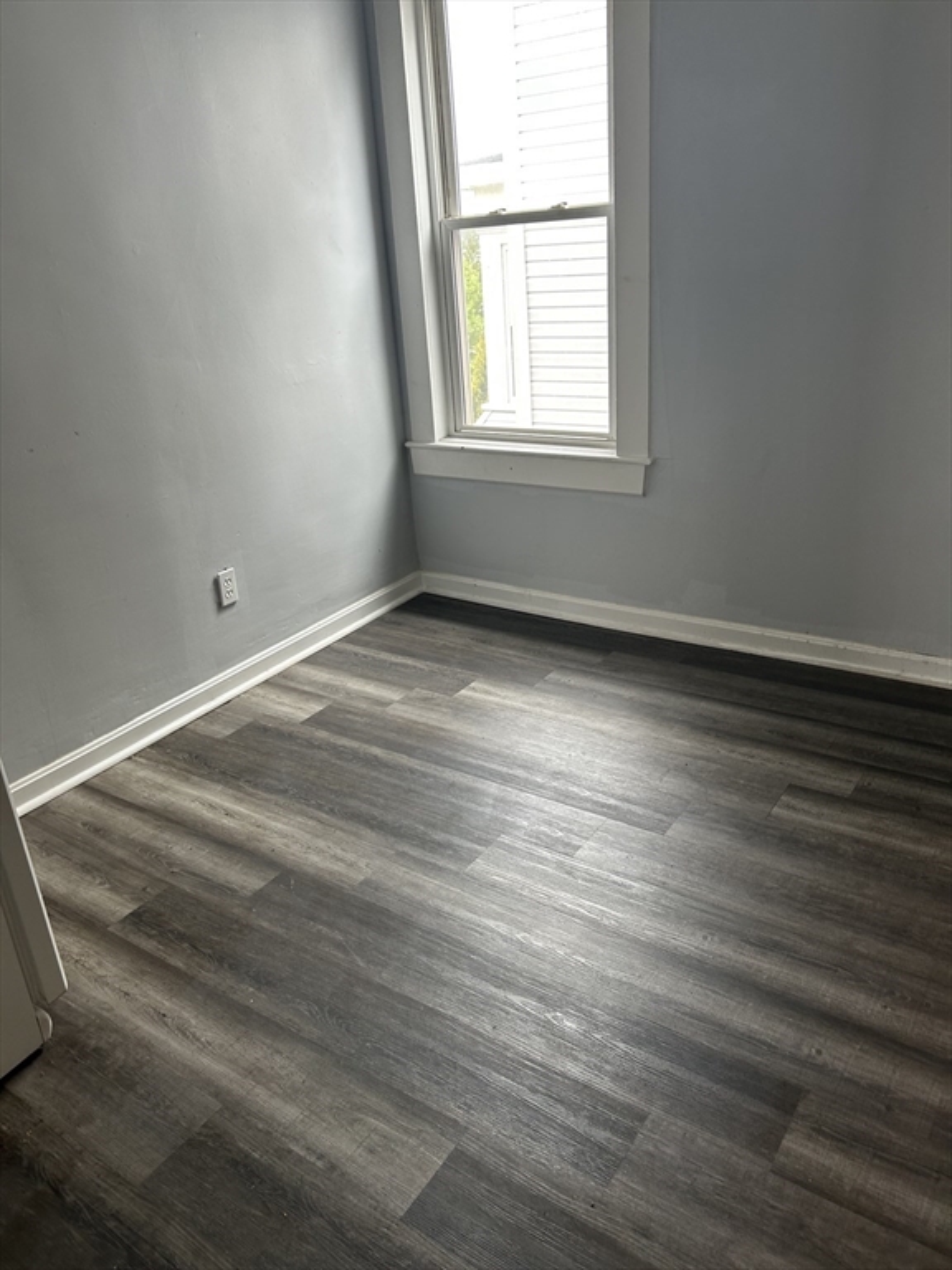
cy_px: 635
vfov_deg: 67.3
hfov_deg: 53.1
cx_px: 476
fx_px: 953
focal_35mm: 26
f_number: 1.5
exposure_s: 1/121
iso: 64
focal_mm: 5.7
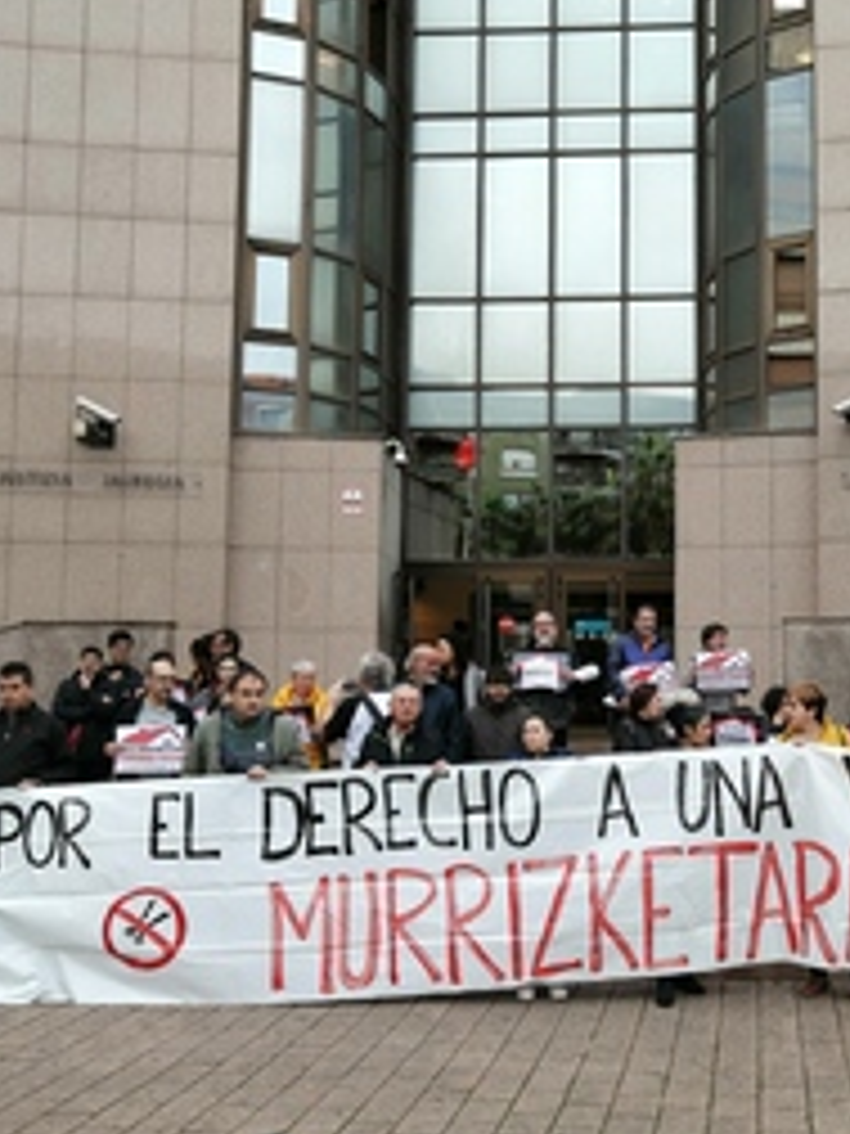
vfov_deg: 46.8
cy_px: 583
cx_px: 670
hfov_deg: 34.9
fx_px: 1310
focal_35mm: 40
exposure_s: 1/100
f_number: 1.8
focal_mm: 3.62
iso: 80
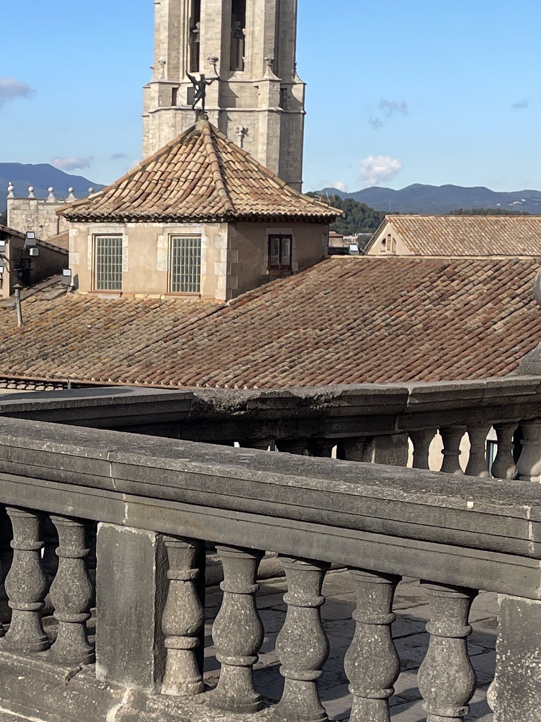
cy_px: 431
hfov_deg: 18.3
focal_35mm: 79
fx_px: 1646
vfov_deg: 24.7
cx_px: 27
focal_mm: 4.2
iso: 32
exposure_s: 1/3205
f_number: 1.6
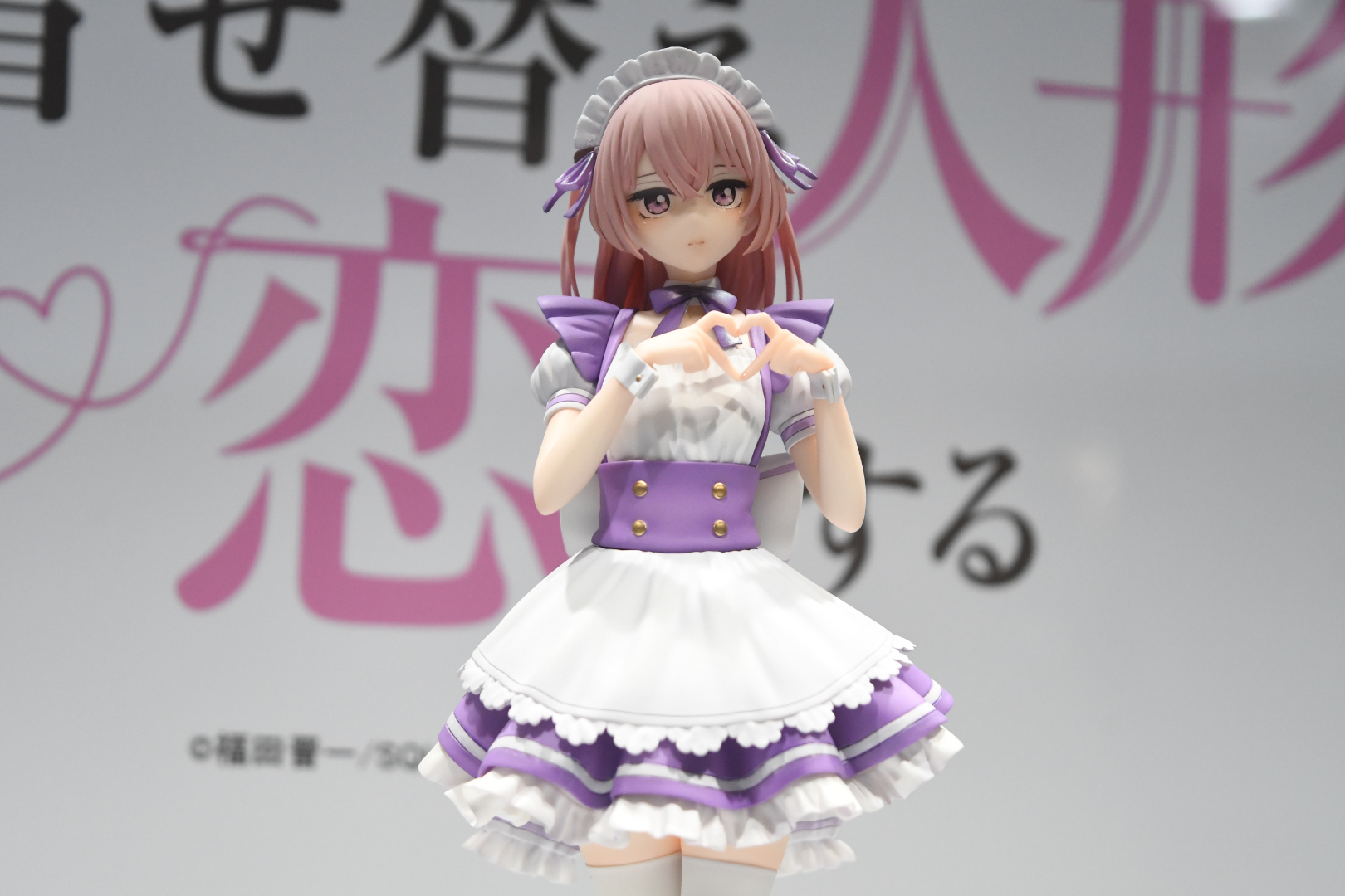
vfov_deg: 16.6
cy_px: 448
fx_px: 3082
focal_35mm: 82
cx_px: 672
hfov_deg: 24.6
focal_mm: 55
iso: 1800
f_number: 5.6
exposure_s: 1/1000
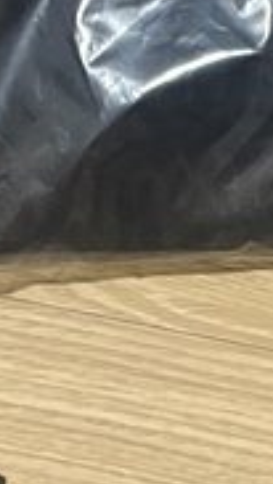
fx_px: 1492
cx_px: 383
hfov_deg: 10.2
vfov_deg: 15.6
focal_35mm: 116
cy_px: -405
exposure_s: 1/40
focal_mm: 5.96
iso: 500
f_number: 1.6
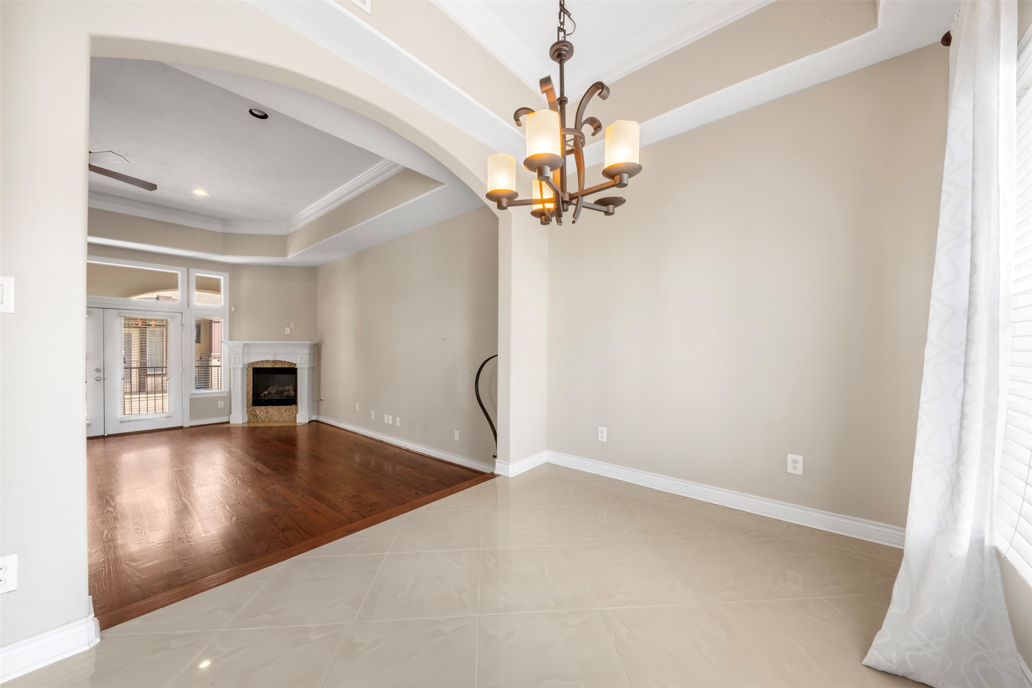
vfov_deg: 90.0
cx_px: 516
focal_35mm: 12
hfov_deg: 112.6
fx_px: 344
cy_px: 344
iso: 250
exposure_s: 1.3
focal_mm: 12
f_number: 9
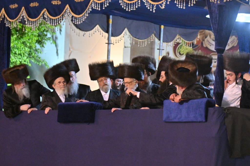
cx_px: 125
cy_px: 83
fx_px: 1250
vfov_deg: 7.6
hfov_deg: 11.4
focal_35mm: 180
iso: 2500
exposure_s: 1/160
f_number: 4
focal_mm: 120
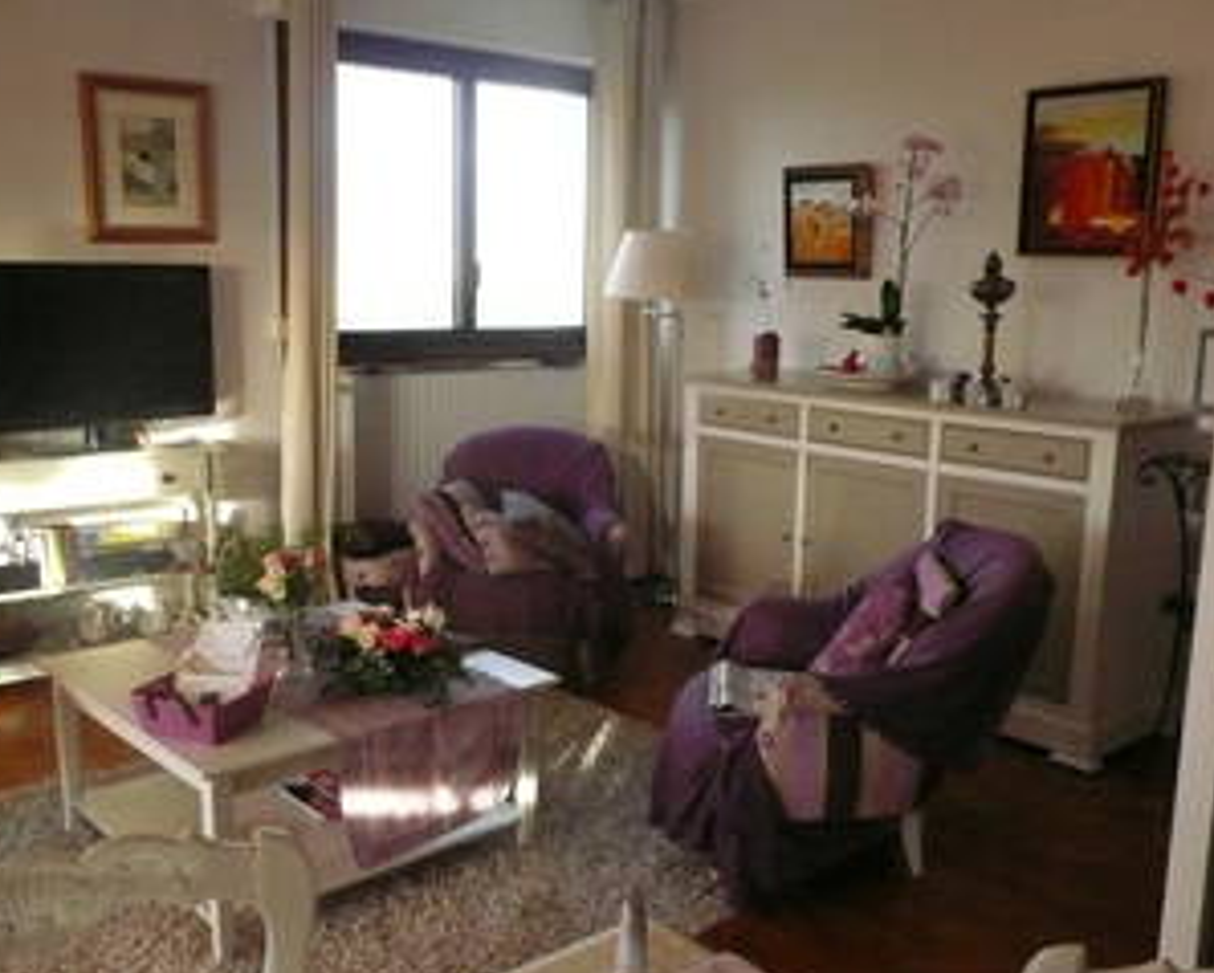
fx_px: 1187
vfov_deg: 44.6
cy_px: 505
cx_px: 603
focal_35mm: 33
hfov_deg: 54.2
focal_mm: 4.6
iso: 800
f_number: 3.3
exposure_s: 1/320
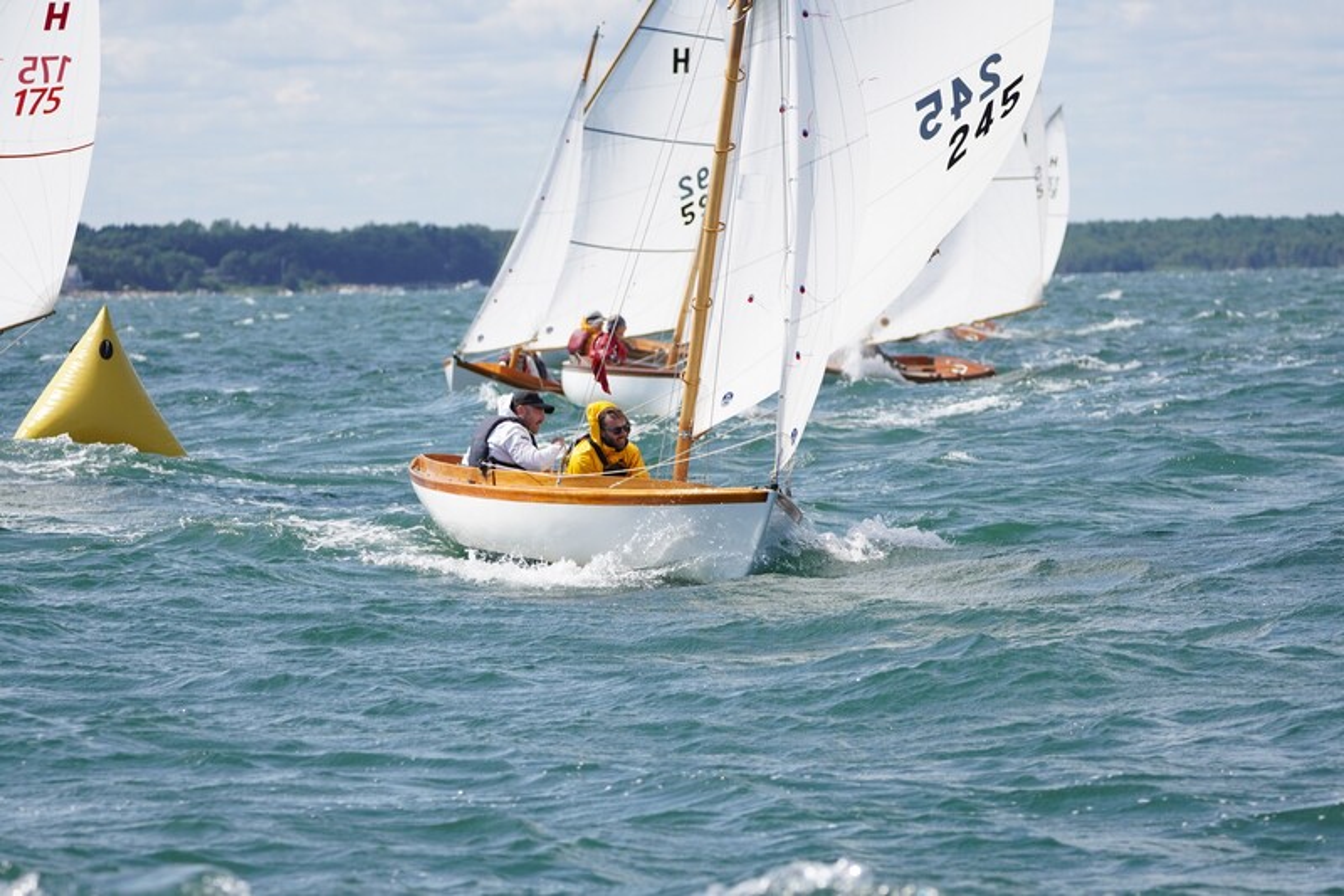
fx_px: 8398
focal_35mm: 225
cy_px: 448
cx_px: 672
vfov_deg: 6.1
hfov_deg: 9.2
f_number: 5
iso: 250
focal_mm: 150
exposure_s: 1/1600
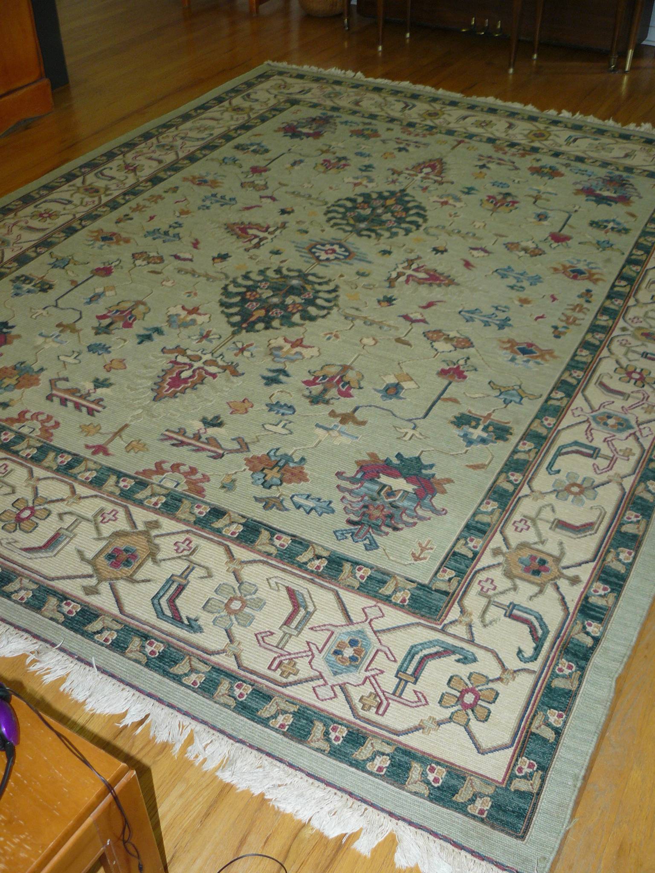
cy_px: 436
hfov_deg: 39.7
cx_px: 328
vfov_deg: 51.4
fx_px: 908
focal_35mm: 36
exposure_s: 1/20
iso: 125
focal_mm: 6
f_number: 2.8
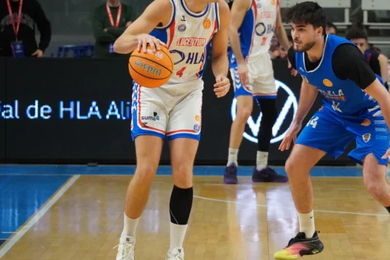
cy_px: 123
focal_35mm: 344
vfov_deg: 4.0
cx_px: 252
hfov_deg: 6.0
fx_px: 3727
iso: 6400
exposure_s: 1/1000
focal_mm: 158
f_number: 5.6
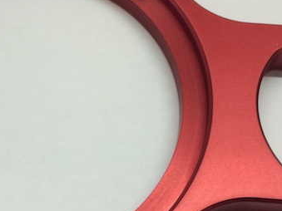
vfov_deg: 21.8
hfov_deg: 28.9
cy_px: 147
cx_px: 104
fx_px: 546
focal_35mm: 67
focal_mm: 4.15
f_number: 2.2
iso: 50
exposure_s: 1/33
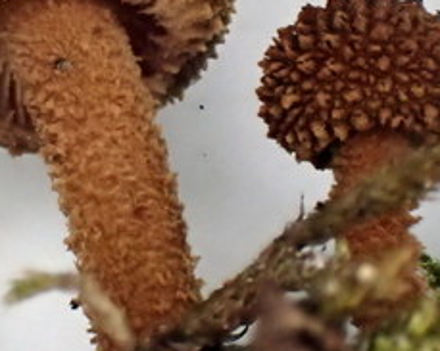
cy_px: 126
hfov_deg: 23.3
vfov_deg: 18.7
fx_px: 1067
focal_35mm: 82
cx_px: 211
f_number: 4
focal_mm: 7.34
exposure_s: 1/40
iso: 800
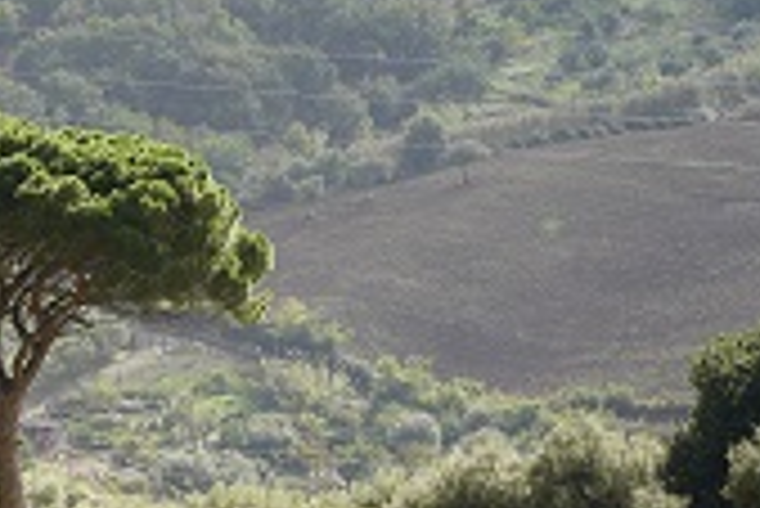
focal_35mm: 248
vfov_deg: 5.5
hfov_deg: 8.2
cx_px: -22
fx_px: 5240
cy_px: 499
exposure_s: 1/160
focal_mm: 105
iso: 100
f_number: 4
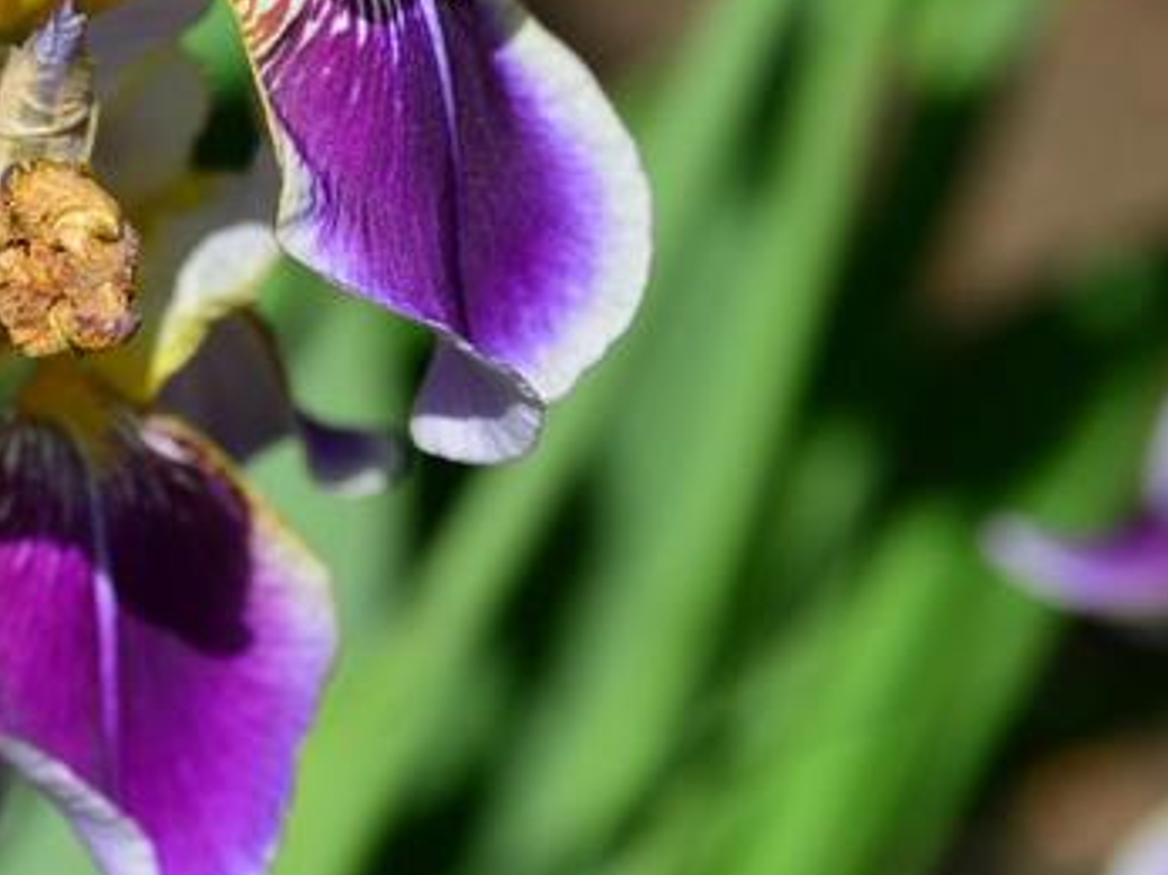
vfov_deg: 3.7
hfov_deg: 4.9
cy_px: 98
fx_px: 13661
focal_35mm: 405
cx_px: 37
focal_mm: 122
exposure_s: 1/200
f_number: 8
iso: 100
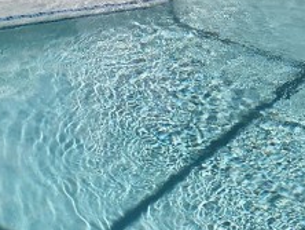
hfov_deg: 18.5
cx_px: 154
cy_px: 322
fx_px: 935
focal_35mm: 106
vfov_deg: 13.4
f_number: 1.8
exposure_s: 1/2450
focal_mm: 5.4
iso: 20
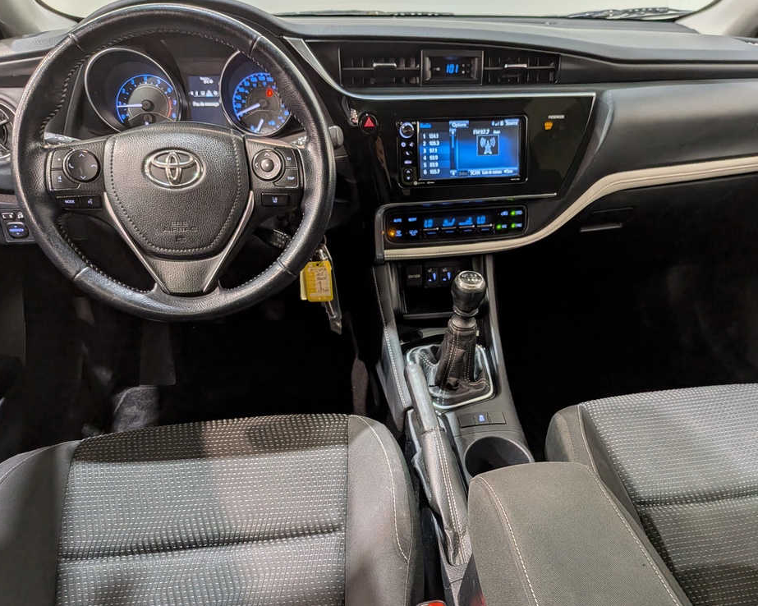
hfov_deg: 65.9
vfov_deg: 54.9
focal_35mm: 26
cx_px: 416
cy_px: 301
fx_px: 583
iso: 34
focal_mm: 4.53
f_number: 1.7
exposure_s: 1/102
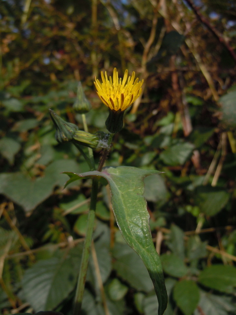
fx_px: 273
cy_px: 158
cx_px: 118
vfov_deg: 60.0
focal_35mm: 30
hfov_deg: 46.8
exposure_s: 1/800
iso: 100
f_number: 3.5
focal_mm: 5.4
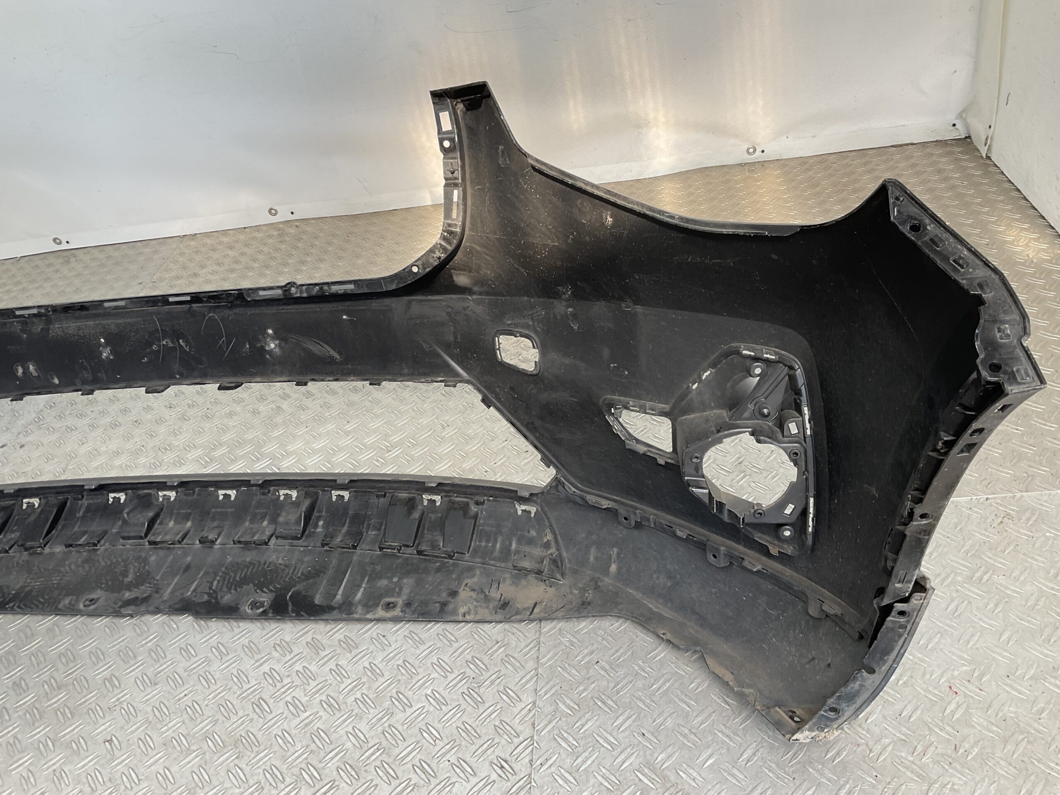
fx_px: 888
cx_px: 530
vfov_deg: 48.2
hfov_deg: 61.7
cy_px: 398
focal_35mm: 29
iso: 16
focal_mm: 3
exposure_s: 1/128
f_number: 1.8
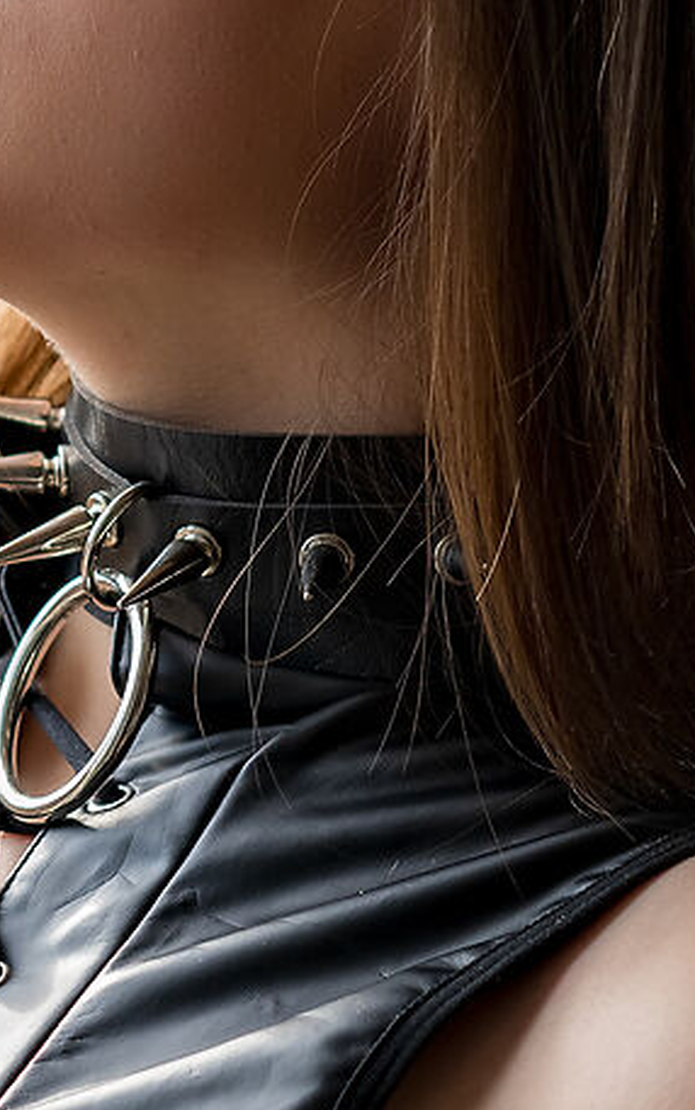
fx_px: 13776
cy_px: 1023
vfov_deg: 4.6
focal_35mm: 455
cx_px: 357
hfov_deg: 2.9
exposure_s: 1/320
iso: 100
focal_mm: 85
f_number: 2.8
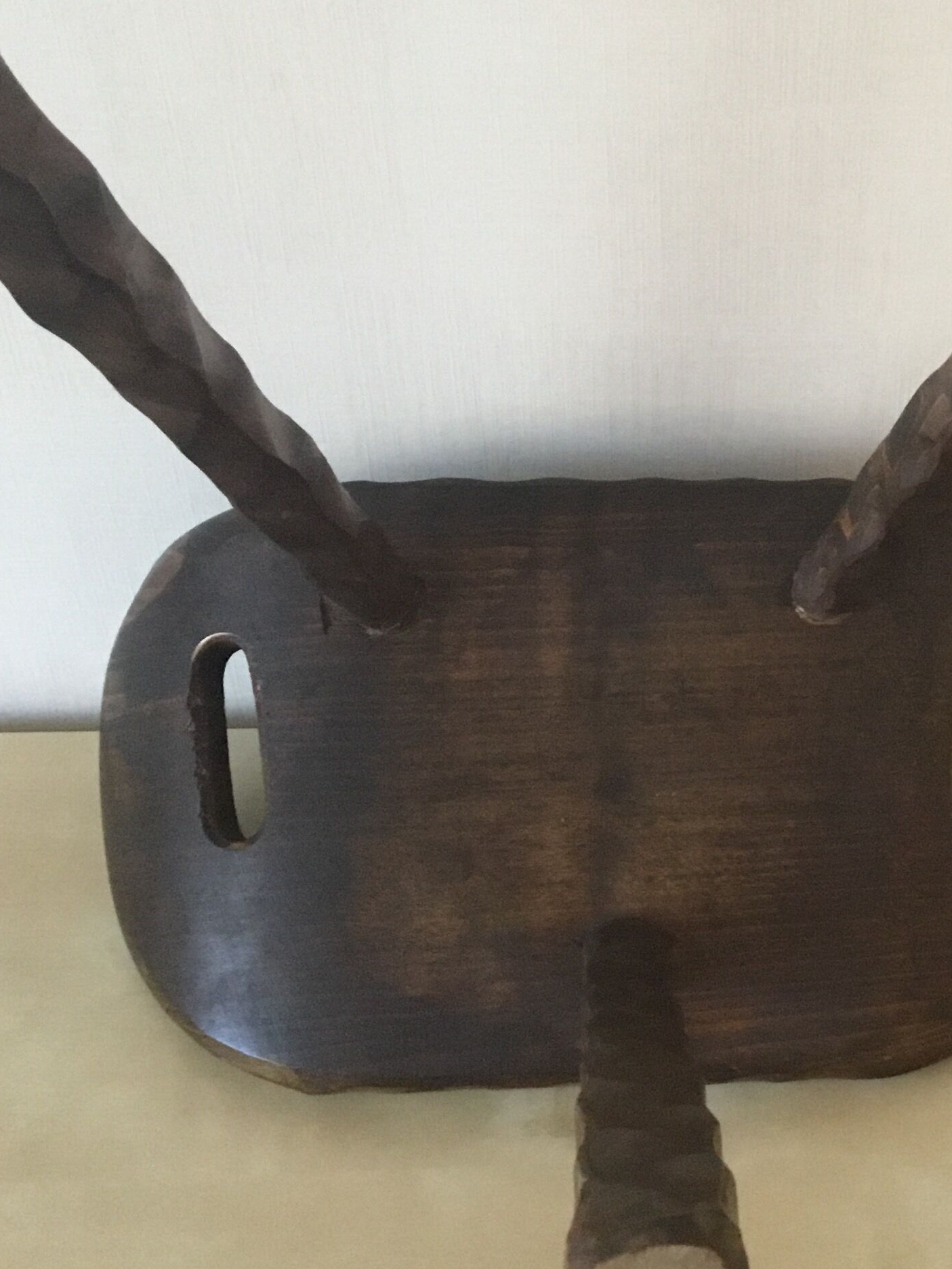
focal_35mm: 54
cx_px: 708
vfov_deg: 35.5
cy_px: 670
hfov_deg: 26.7
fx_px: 1981
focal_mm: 3.3
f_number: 2.4
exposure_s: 1/25
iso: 250
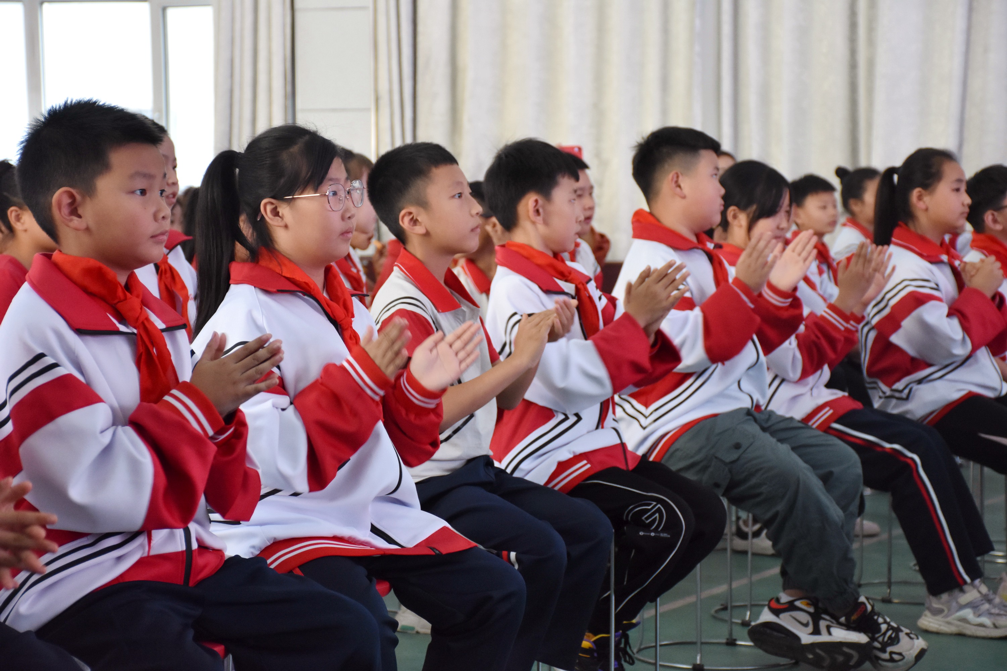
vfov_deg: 14.7
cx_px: 504
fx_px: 2601
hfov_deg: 21.9
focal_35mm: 93
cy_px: 336
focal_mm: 62
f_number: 5
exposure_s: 1/100
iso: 1600
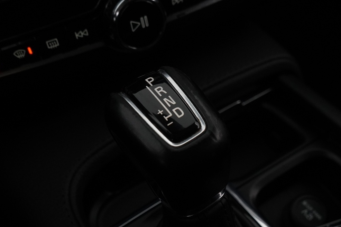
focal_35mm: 46
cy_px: 177
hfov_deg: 42.7
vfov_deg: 28.7
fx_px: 436
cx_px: 189
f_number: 5.6
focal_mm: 28
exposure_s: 1/80
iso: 4000
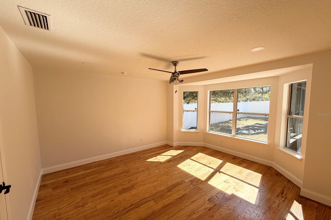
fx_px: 138
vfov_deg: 77.3
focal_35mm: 15
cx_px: 166
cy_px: 114
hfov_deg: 100.4
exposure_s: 1/331
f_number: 2.2
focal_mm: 2.22
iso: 50
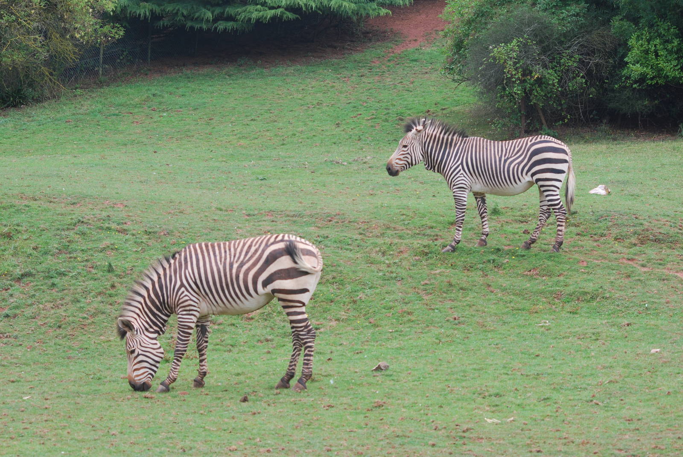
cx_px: 342
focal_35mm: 117
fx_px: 2222
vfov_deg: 11.7
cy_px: 228
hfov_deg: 17.5
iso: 200
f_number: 7.1
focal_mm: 78
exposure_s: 1/125
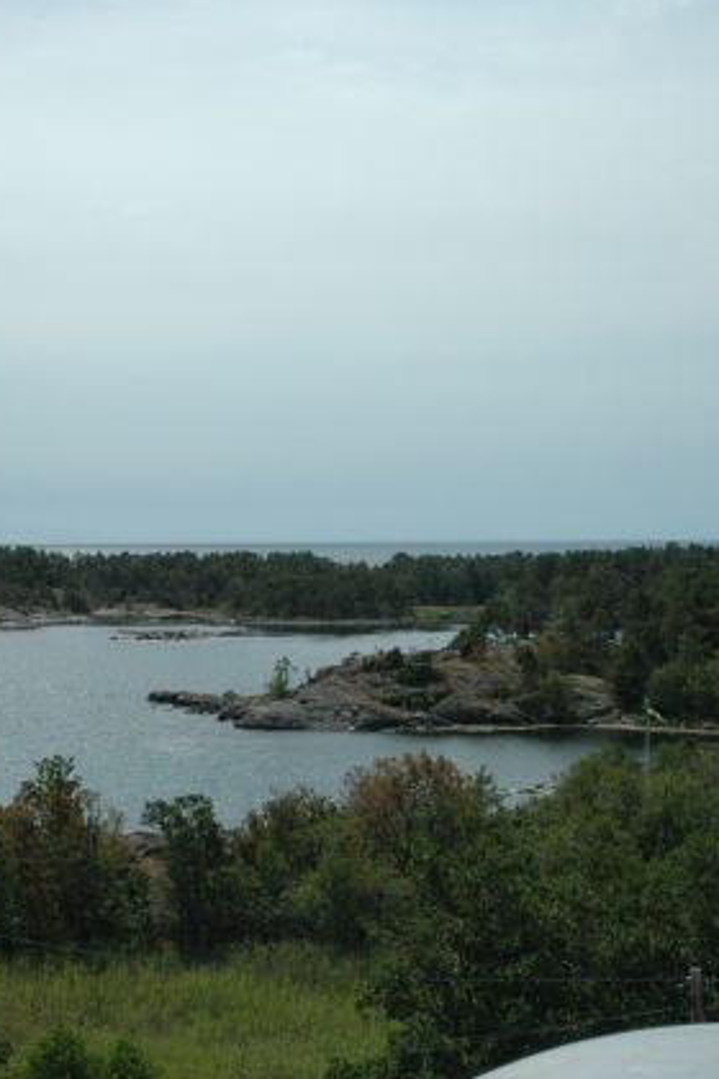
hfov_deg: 19.0
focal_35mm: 71
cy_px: 542
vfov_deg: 28.5
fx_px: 2120
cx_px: 128
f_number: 14
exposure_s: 1/800
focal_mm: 31
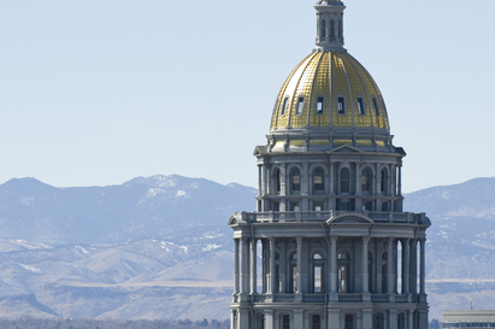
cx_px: 337
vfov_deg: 3.9
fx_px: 4848
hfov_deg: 5.8
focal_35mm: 353
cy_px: 225
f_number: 8
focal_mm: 200
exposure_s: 1/1250
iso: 400
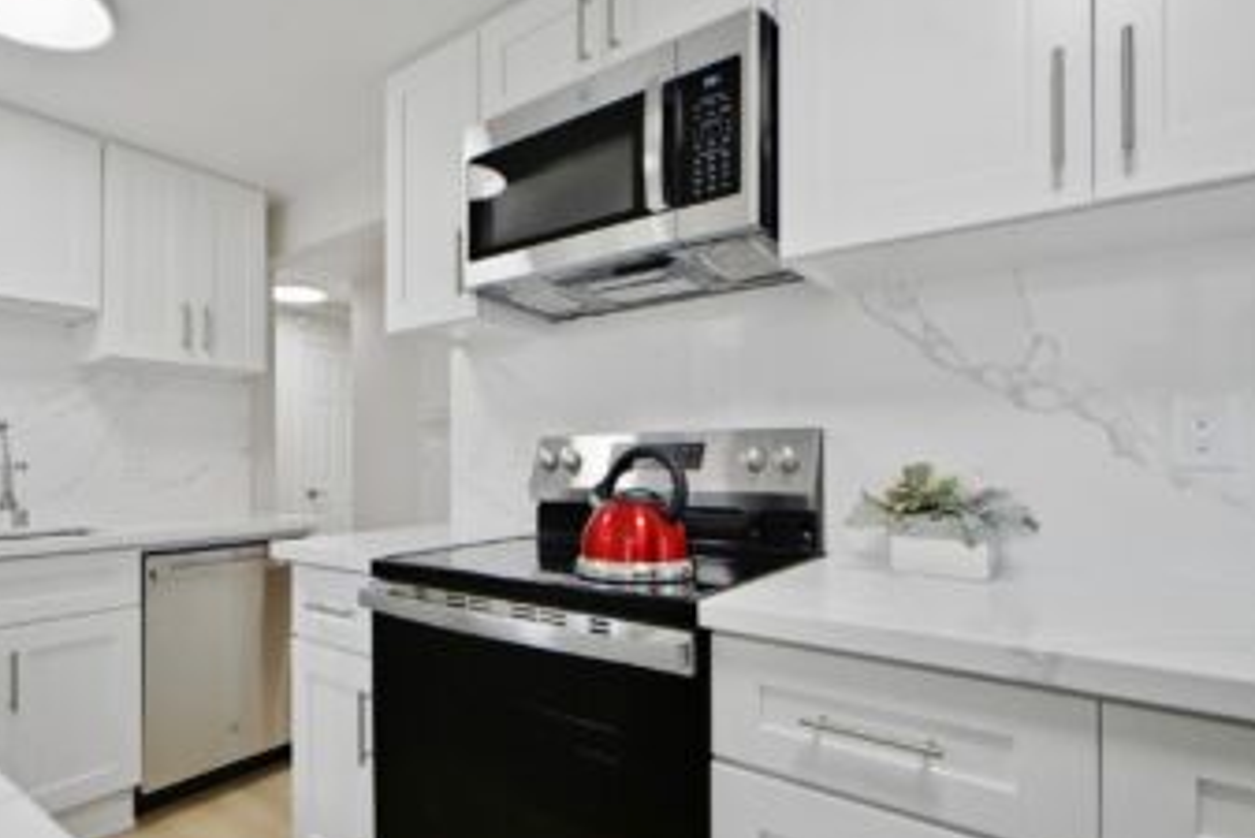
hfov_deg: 86.3
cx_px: 536
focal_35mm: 19
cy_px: 438
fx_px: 663
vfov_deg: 64.6
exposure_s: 1/13
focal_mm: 16
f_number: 9
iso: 400
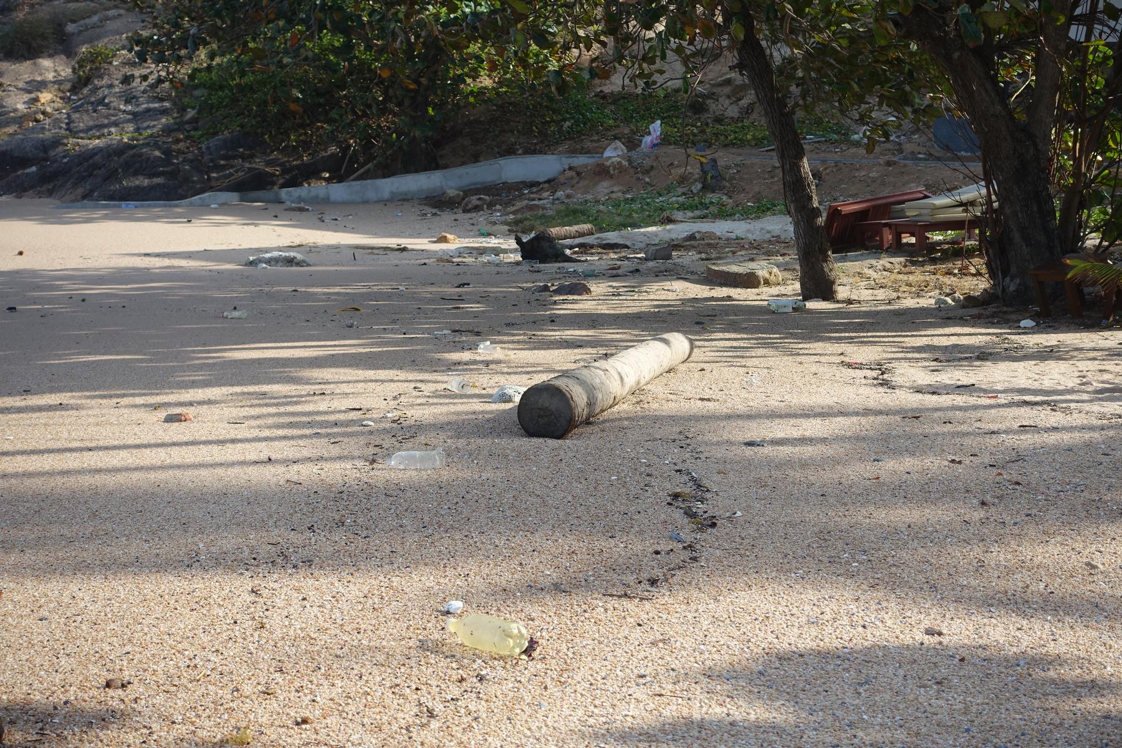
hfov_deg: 31.0
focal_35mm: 65
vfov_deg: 20.9
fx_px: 2026
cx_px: 561
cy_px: 374
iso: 125
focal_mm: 23.9
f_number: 4
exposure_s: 1/500
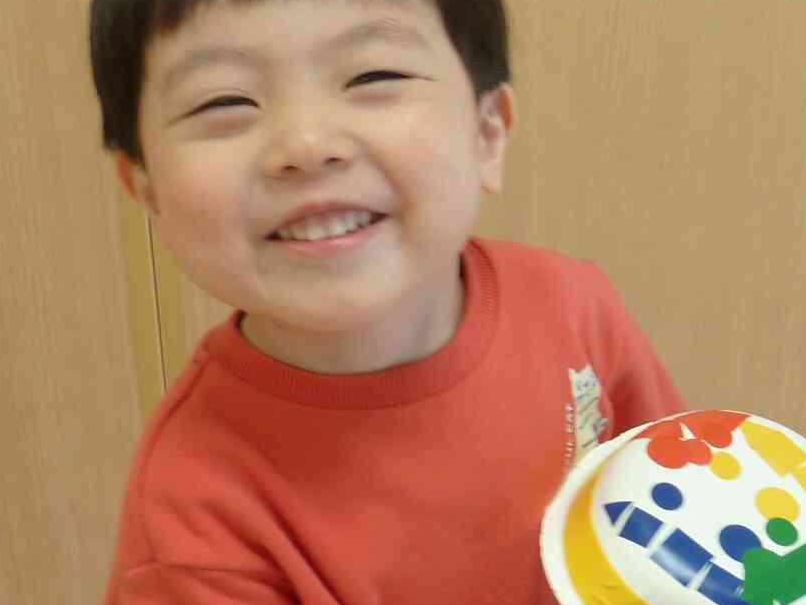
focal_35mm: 62
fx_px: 1444
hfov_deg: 31.0
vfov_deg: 23.7
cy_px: 336
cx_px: 505
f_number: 3.3
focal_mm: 4.1
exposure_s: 1/40
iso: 80
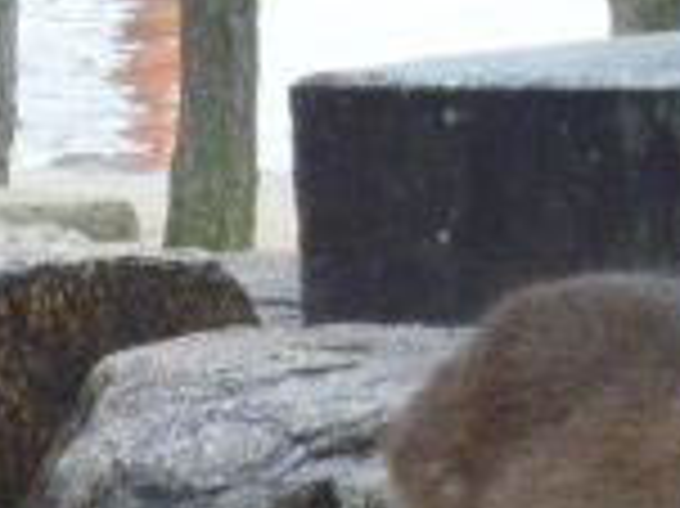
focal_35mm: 323
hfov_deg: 6.1
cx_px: 748
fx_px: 6340
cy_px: 818
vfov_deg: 4.6
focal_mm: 13.5
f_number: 4.1
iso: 320
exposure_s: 1/50
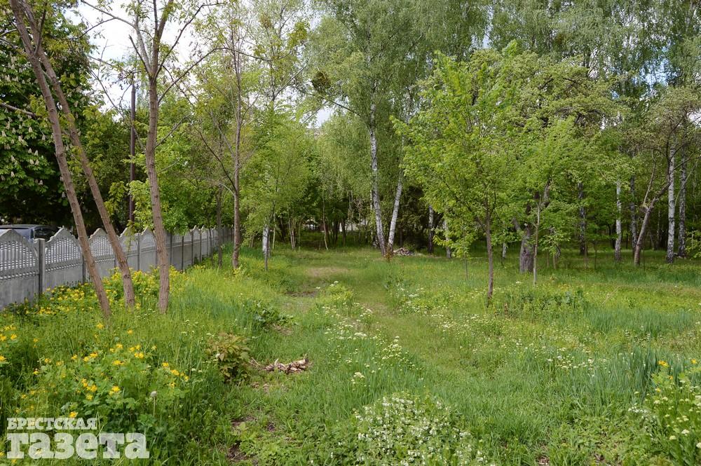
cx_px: 350
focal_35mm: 36
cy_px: 233
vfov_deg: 36.8
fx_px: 700
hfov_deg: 53.2
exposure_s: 1/320
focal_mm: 24
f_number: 9
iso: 400
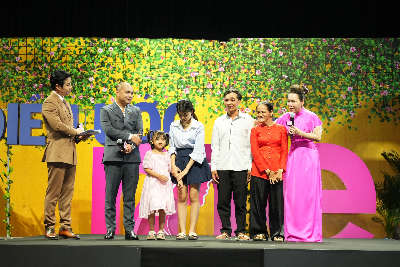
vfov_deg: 13.0
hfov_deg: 19.5
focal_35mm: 105
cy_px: 134
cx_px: 200
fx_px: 1167
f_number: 3.5
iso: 1000
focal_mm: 70
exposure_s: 1/160
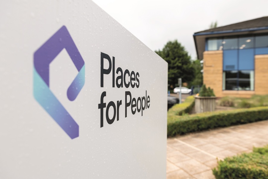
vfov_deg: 53.1
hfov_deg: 73.7
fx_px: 179
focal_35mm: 24
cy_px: 90
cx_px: 134
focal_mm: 24
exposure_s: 1/640
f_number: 4.5
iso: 200
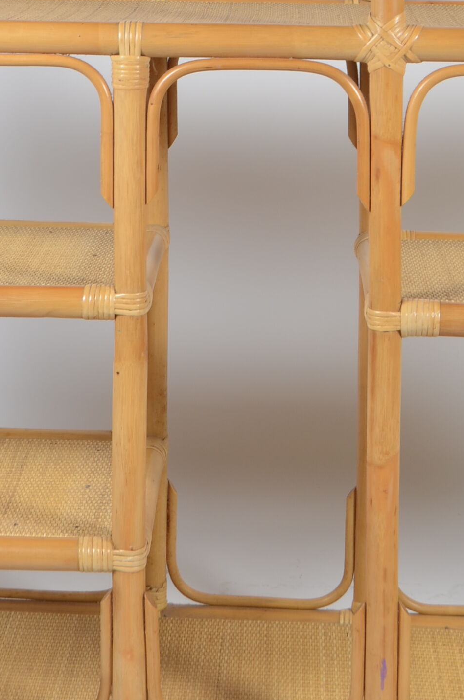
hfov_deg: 14.6
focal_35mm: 93
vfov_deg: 20.9
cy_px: -65
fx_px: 1806
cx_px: 214
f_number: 11
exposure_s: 1/125
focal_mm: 24
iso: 100
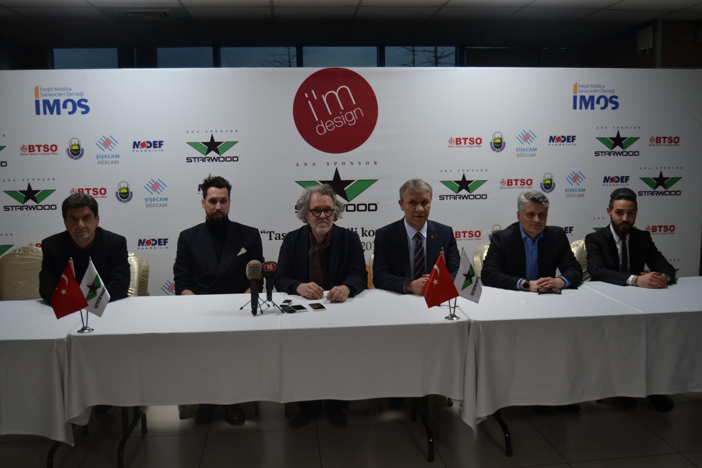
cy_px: 234
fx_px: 643
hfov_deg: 57.2
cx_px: 351
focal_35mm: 33
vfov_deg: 40.0
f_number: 3.5
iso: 400
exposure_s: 1/60
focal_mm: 22
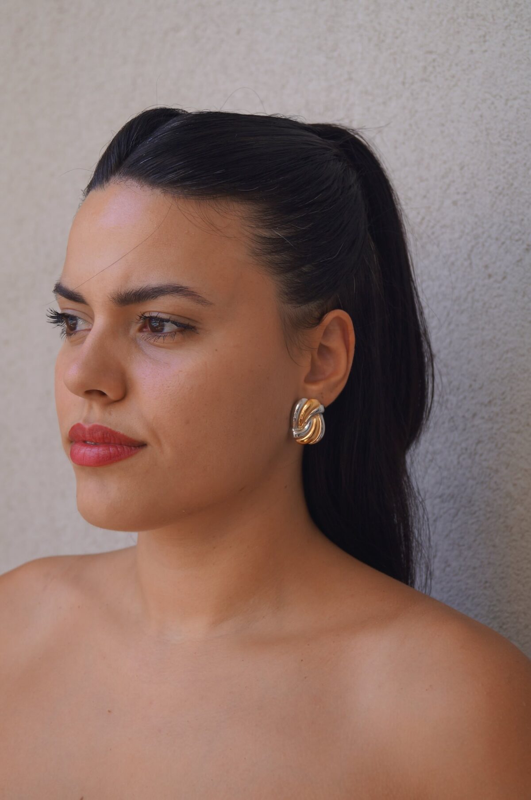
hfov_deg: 22.6
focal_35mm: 60
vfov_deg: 33.4
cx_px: 266
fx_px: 1330
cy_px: 400
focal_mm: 40
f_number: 5
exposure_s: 1/160
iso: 125
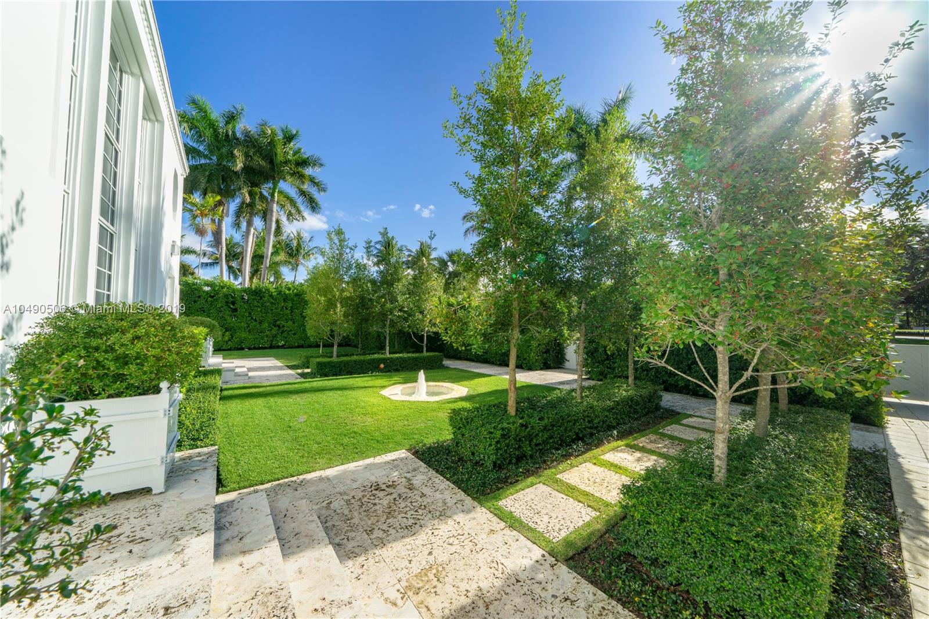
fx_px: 310
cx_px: 464
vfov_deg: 90.0
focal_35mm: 12
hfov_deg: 112.6
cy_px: 310
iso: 320
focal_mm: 12
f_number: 11
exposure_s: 1/500
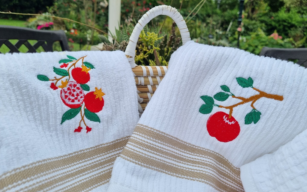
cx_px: 153
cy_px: 77
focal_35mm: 28
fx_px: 234
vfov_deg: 44.3
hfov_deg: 66.5
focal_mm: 5.4
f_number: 1.8
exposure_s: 1/2208
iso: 50
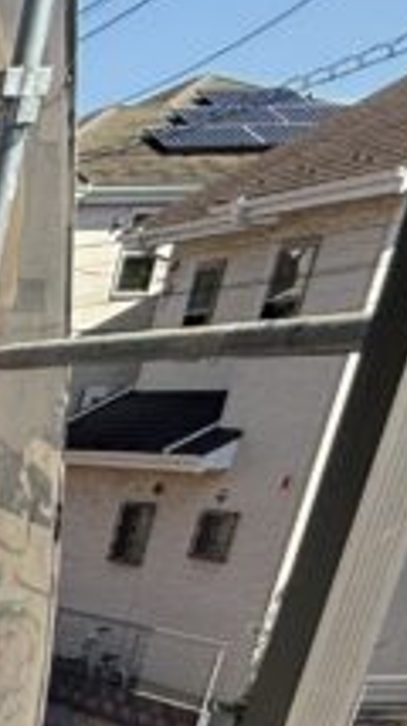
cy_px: 1204
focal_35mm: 73
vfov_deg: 21.8
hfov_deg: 11.5
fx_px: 1404
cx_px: -739
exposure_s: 1/1145
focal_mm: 2.22
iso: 50
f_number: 2.2
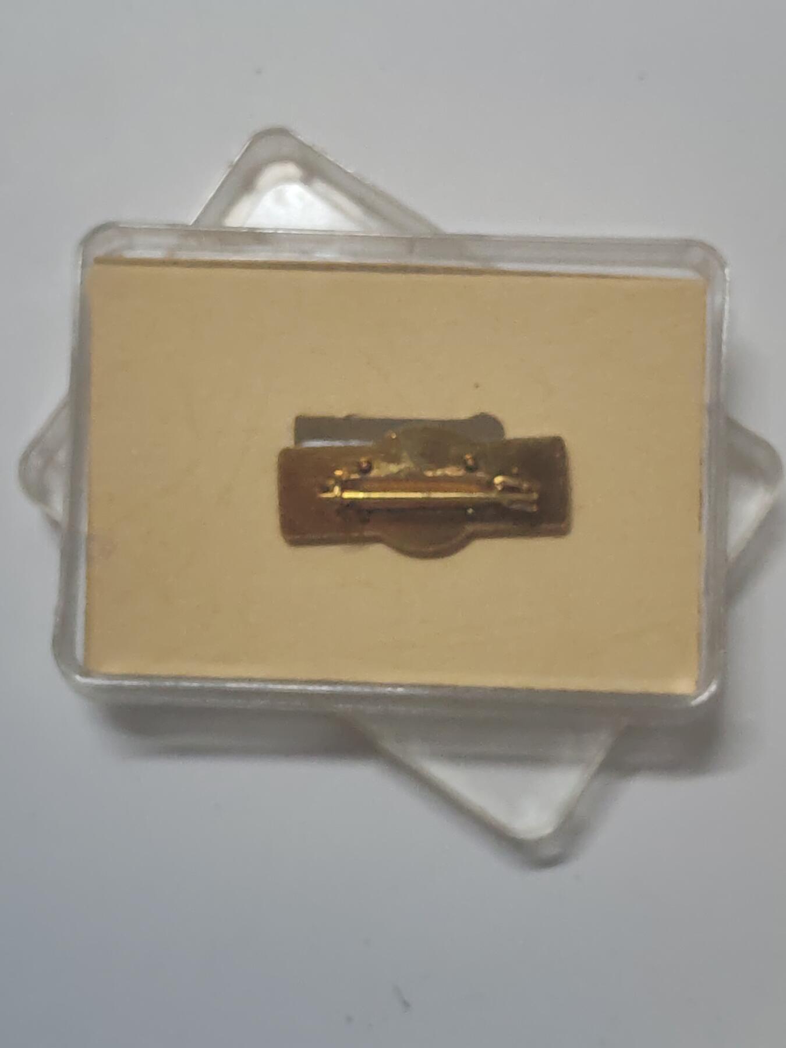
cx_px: 393
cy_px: 524
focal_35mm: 68
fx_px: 2059
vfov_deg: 28.6
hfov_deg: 21.6
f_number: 1.95
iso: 500
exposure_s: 1/33
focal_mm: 5.52
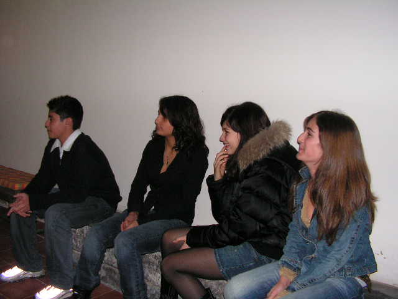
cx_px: 199
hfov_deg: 51.4
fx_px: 414
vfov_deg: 39.7
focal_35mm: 36
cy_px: 150
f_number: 3.2
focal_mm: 6
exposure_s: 1/40
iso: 200
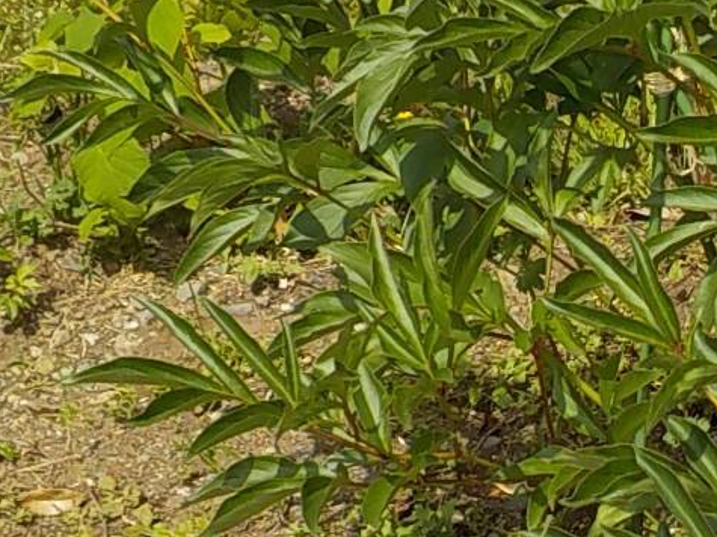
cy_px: 501
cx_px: 900
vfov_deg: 14.5
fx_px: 2091
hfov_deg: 18.3
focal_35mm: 101
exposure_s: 1/1250
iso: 125
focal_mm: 4.1
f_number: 3.3
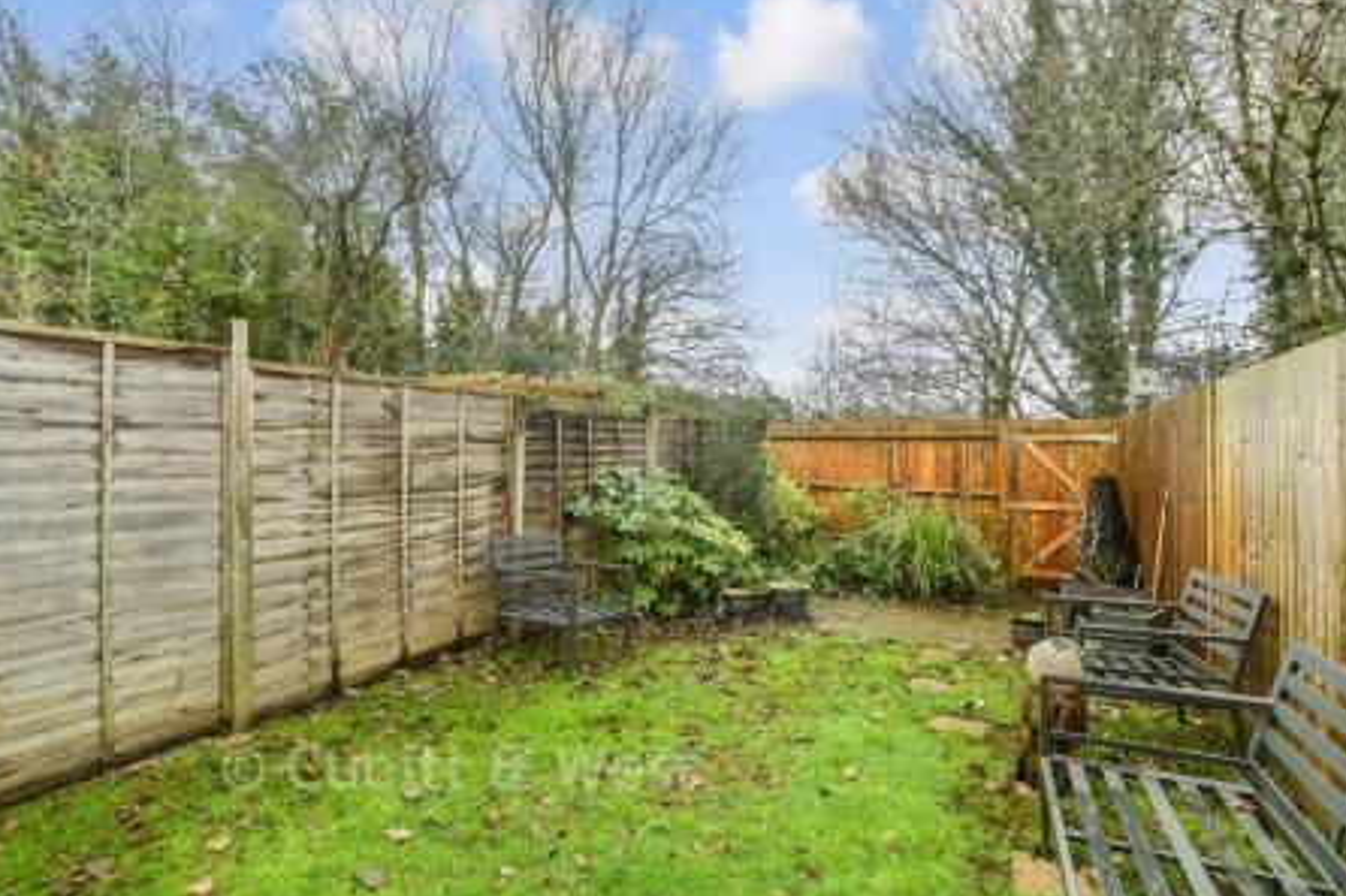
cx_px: 688
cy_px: 439
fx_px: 598
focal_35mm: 16
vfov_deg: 73.7
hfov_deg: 96.7
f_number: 8
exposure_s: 1/30
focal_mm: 10
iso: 160
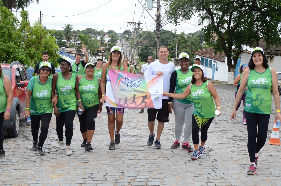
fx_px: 409
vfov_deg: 25.6
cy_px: 93
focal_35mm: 52
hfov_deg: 37.9
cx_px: 140
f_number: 4.5
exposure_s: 1/500
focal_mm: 35
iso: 500
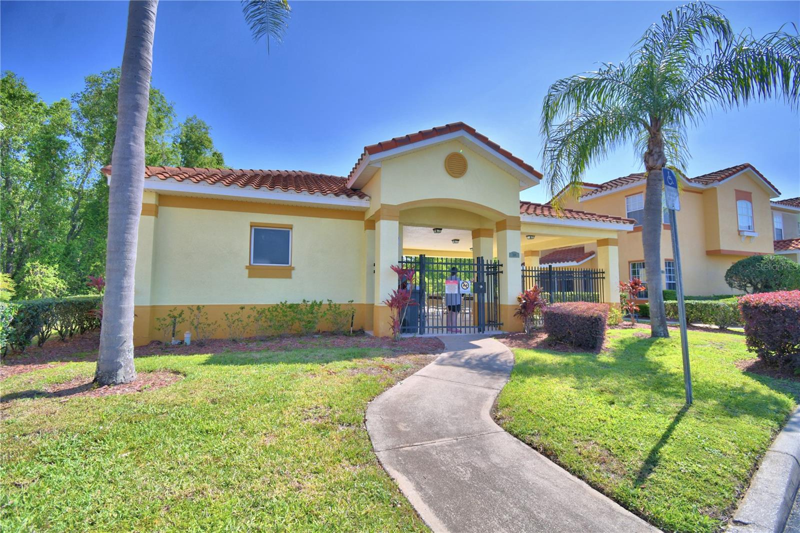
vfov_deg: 77.3
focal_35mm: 15
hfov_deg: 100.4
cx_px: 400
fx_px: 333
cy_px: 266
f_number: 4.5
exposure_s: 1/1000
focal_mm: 10
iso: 100
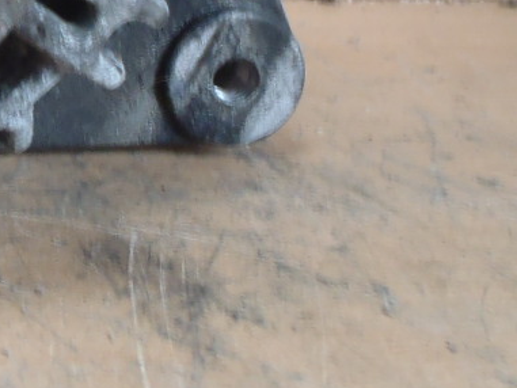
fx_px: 1404
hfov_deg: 18.6
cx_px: -243
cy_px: -171
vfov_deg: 14.8
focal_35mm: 94
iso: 200
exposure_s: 1/5
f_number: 3.9
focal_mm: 5
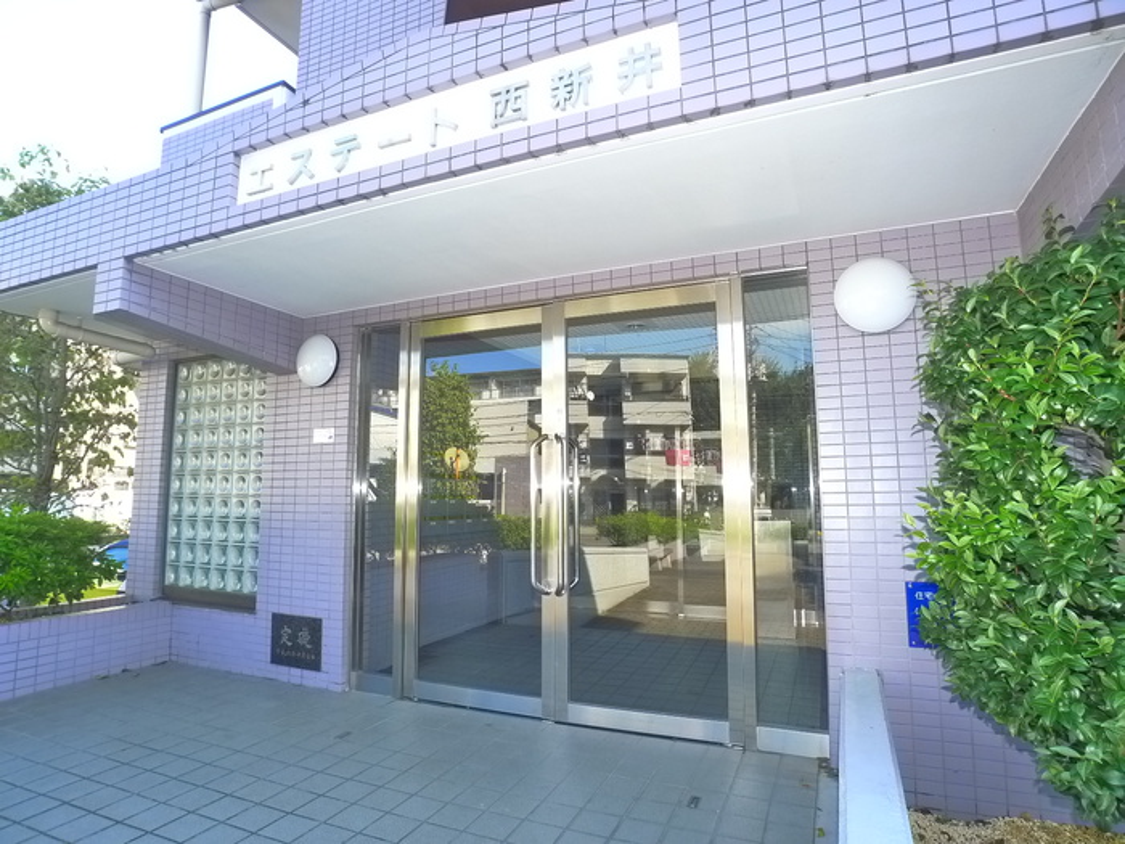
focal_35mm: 24
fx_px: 780
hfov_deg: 71.6
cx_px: 562
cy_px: 422
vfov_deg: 56.8
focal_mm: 5.1
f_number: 2.8
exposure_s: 1/160
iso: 400
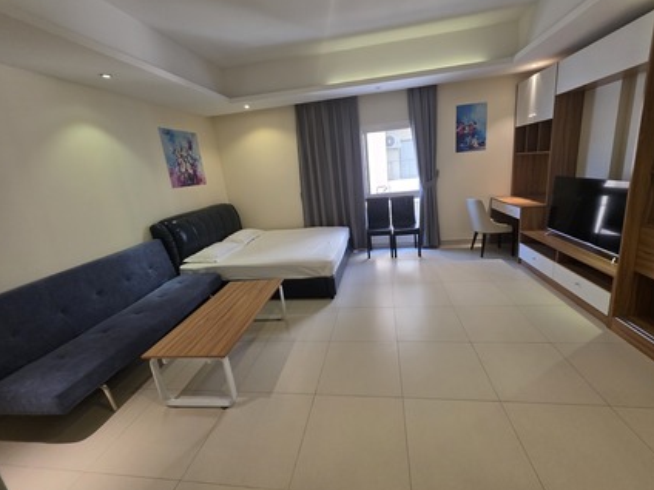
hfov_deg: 102.0
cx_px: 337
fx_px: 265
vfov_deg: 85.6
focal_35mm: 14
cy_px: 235
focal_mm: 2.2
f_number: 1.9
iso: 320
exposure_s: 1/100
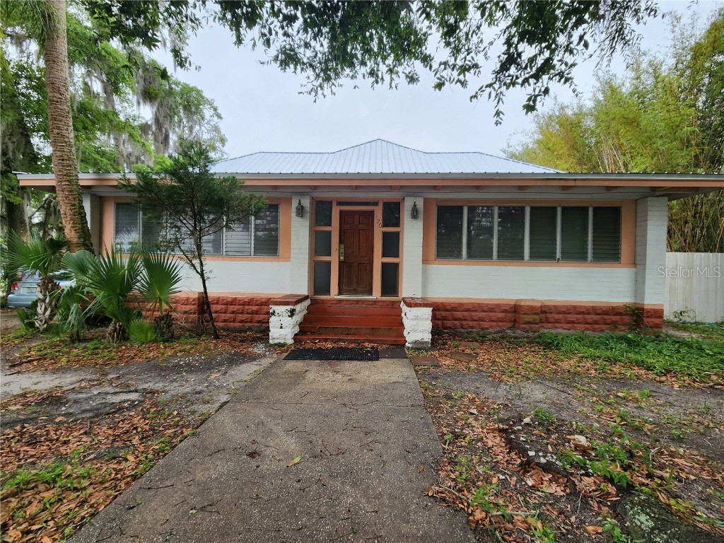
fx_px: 272
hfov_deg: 106.2
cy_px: 272
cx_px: 362
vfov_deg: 89.9
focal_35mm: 13
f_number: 2.2
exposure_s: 1/461
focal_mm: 2.2
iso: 50
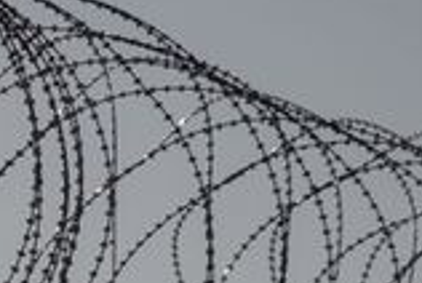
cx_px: -1012
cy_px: 579
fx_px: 8538
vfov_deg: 1.9
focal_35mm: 727
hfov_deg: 2.8
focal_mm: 96
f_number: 6.3
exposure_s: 1/1600
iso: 100
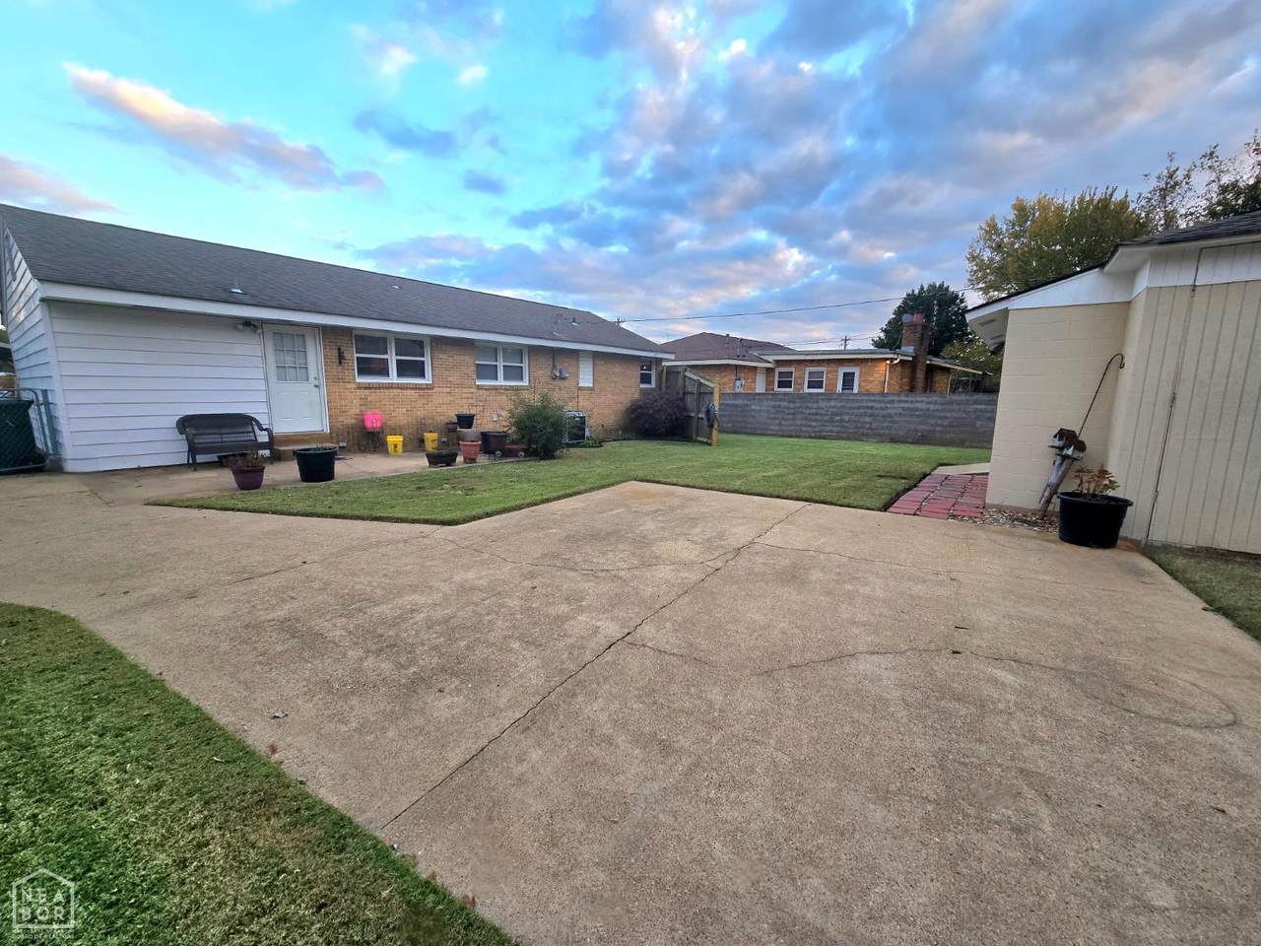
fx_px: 474
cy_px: 473
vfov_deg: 89.9
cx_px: 630
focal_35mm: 13
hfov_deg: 106.2
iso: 50
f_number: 2.2
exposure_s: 1/196
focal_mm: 2.2
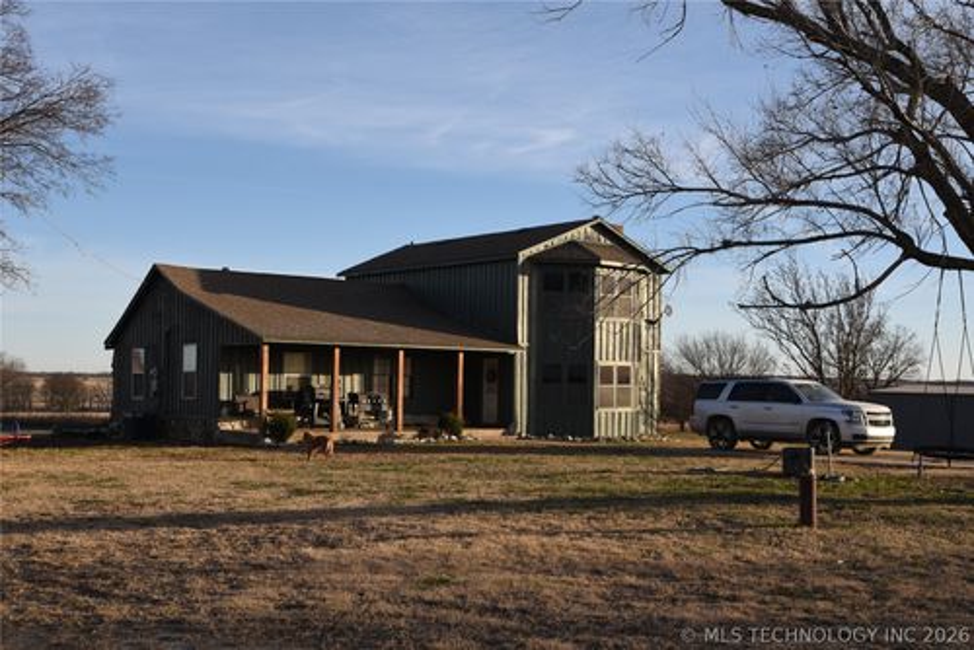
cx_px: 487
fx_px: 1218
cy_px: 325
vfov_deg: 29.9
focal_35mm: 45
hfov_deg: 43.6
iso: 100
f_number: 7.1
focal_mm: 45
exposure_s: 1/200
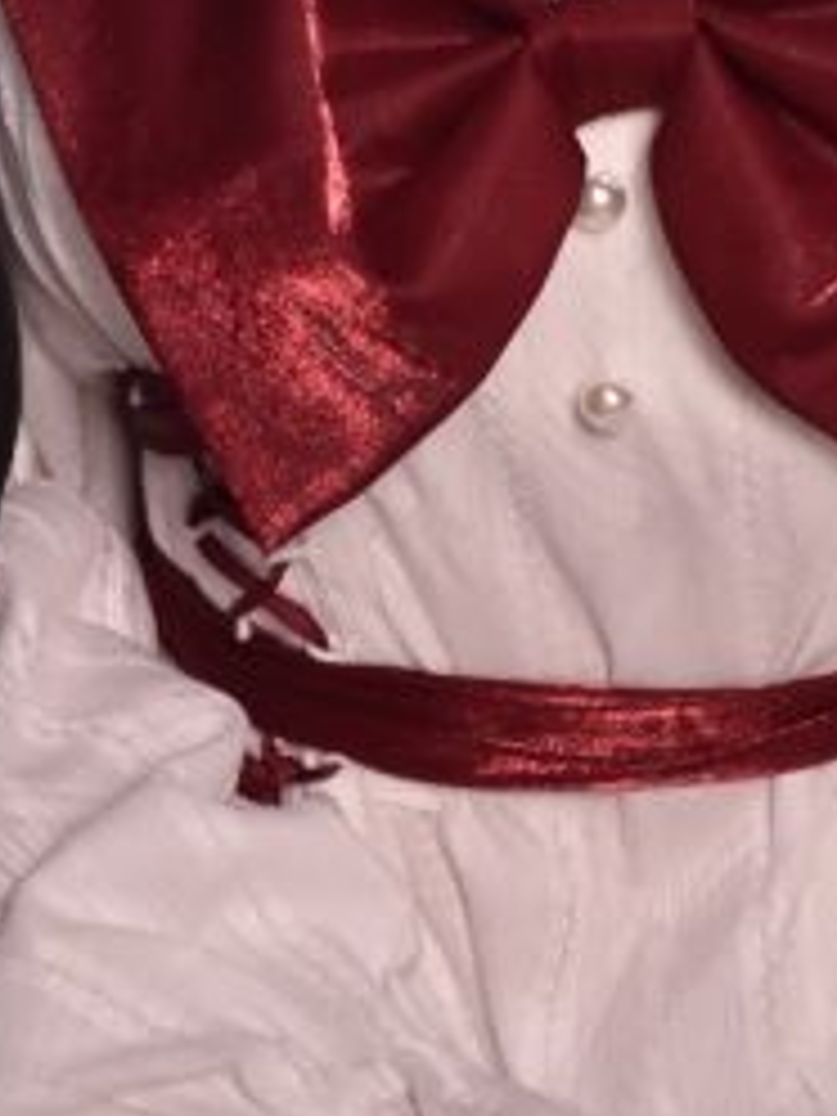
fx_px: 11123
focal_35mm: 345
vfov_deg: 5.7
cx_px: 634
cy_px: -297
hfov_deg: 4.3
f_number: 5.6
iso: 1000
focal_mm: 66
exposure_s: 1/160
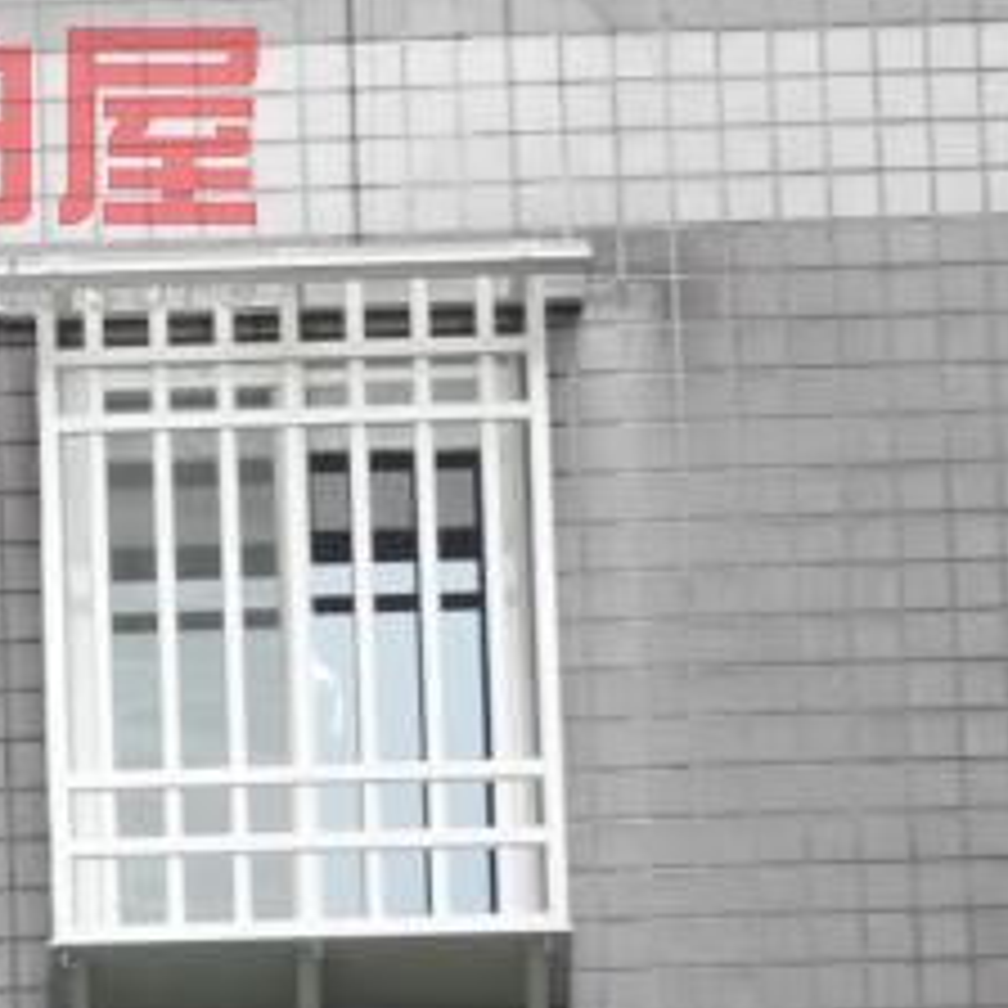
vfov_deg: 3.2
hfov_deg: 3.2
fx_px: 17988
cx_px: -536
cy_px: 104
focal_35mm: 546
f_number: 5
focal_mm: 24.2
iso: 400
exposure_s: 1/60
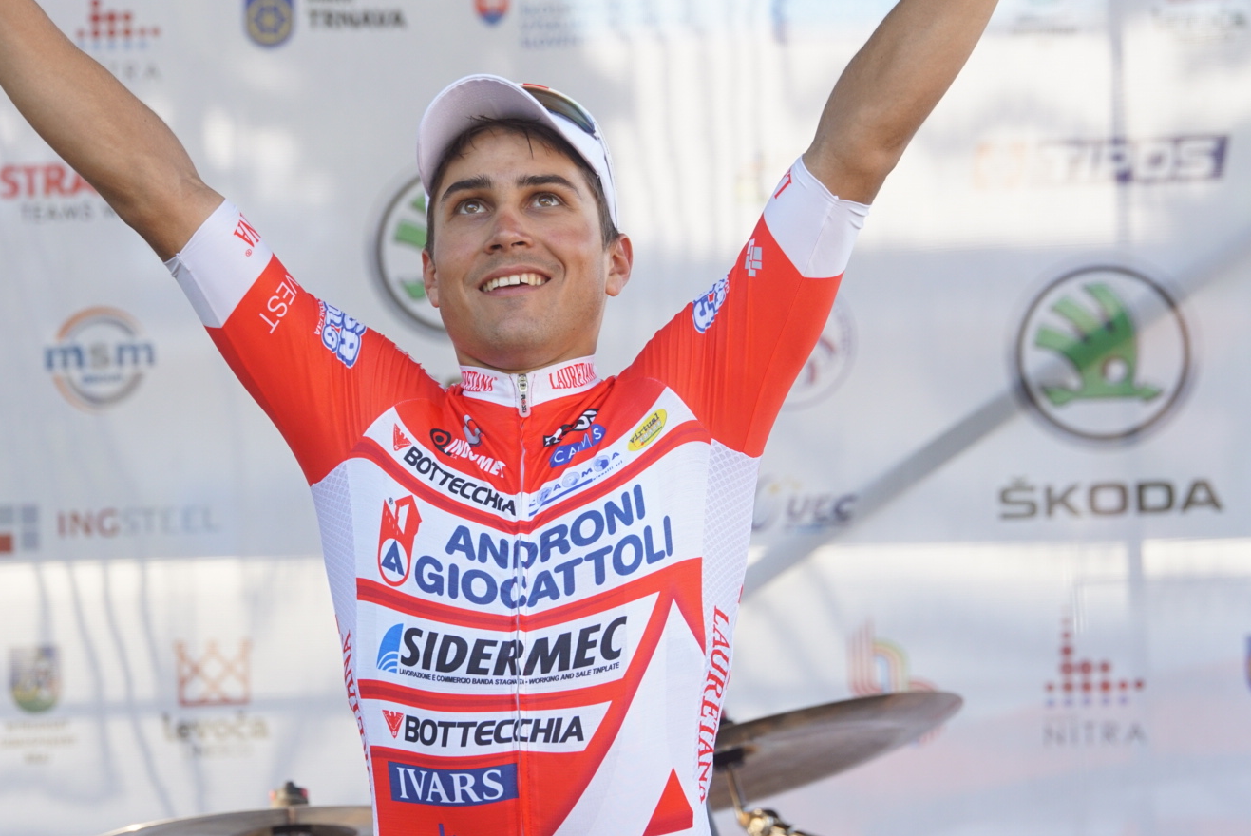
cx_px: 627
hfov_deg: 7.5
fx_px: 9597
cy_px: 438
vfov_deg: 5.0
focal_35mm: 276
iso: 400
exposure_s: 1/250
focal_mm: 150
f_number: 4
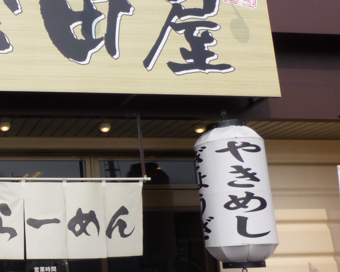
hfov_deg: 34.9
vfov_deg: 31.4
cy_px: 151
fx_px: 483
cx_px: -6
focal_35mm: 48
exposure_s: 1/1000
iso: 100
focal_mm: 4.3
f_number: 4
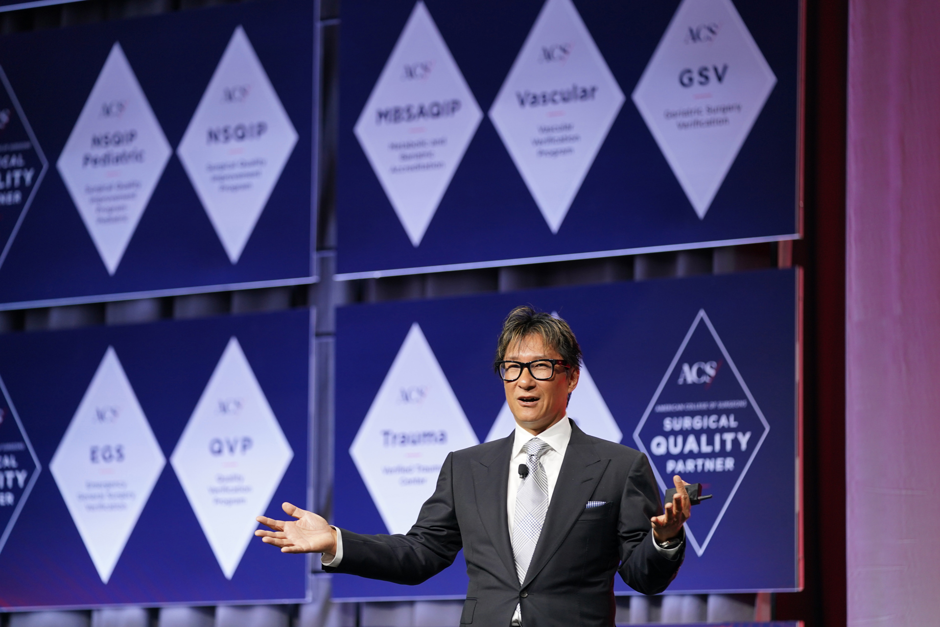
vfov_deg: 9.8
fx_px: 3655
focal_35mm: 140
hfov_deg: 14.7
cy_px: 314
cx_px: 470
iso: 800
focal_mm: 140
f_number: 2.8
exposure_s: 1/250
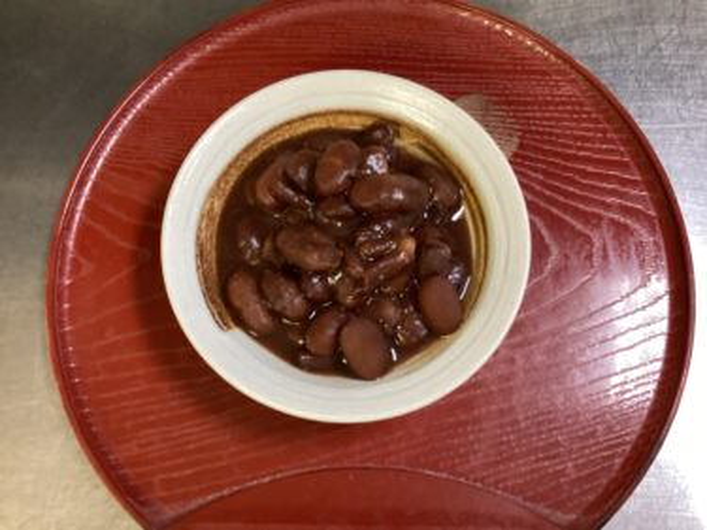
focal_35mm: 31
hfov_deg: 58.4
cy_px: 265
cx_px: 354
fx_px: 633
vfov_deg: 45.4
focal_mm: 3.3
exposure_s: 1/40
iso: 250
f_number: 2.4
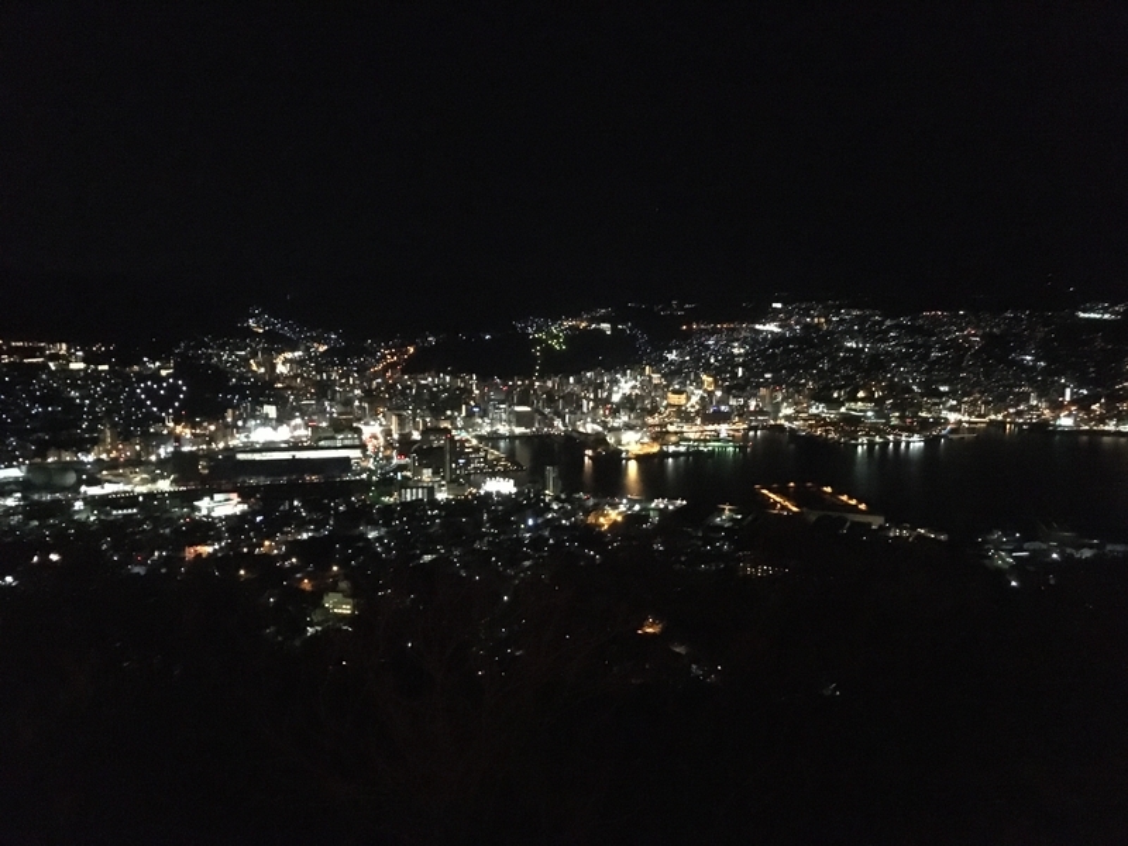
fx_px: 945
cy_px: 423
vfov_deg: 48.2
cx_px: 564
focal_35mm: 29
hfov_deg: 61.7
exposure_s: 1/15
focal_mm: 4.15
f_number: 2.2
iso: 2000
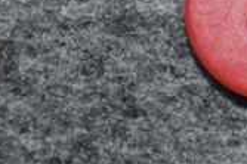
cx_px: 291
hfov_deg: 5.2
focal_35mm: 395
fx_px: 2710
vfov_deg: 3.5
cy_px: -115
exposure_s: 1/60
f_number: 5.6
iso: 200
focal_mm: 55
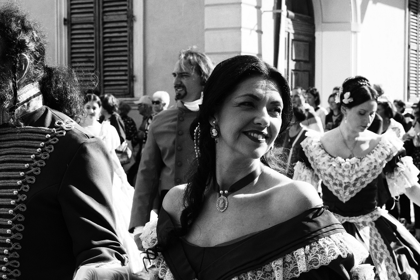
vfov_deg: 22.6
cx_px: 210
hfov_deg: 33.4
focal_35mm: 60
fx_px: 700
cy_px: 140
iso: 100
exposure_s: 1/100
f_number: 11
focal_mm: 40
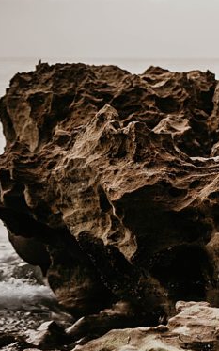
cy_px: 144
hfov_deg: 8.9
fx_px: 1337
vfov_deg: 14.9
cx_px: 410
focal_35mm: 140
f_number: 1.8
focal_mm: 50
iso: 320
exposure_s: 1/1250
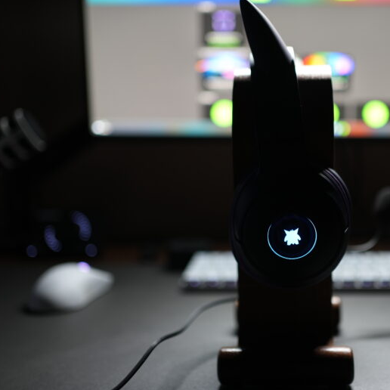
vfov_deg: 37.6
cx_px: 262
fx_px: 574
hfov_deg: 37.1
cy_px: 195
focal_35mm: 45
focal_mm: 35
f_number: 1.8
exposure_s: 1/40
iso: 250
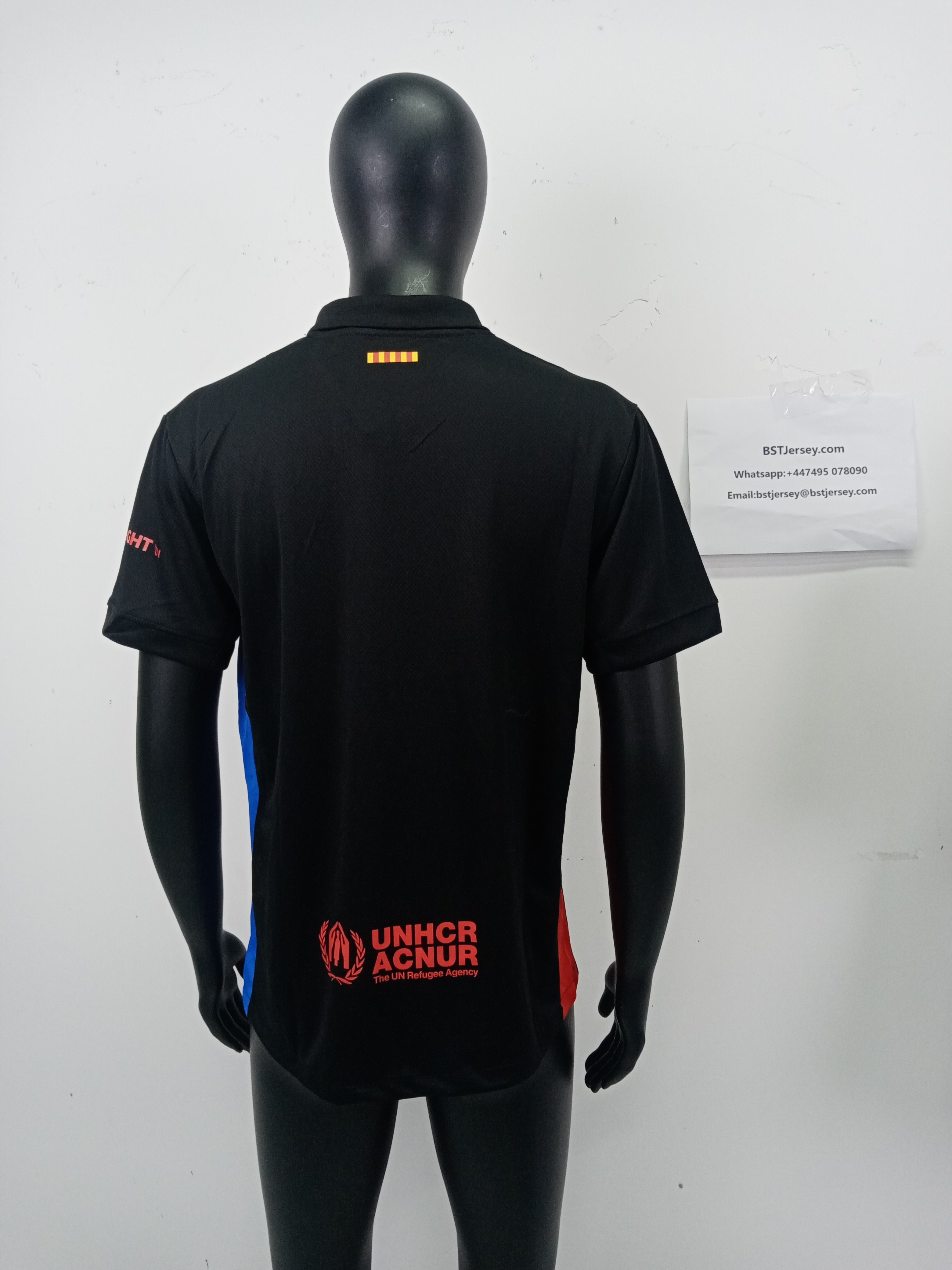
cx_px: 476
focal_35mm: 26
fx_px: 953
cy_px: 635
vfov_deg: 67.3
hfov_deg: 53.1
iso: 163
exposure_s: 1/100
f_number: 1.8
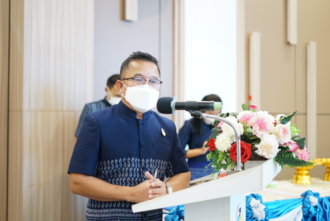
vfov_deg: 27.0
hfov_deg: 39.6
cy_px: 110
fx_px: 459
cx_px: 165
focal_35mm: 50
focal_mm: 50
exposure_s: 1/15
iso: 400
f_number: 1.8
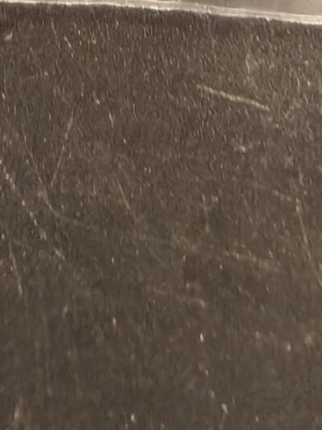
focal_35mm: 77
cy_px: -229
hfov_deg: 19.1
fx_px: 956
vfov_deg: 21.1
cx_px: 202
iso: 200
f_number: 2
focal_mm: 2.32
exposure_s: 1/50
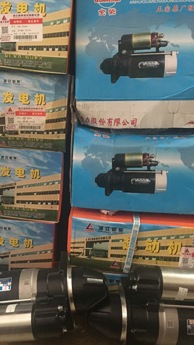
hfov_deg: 32.4
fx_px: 329
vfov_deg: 55.3
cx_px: 55
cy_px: 168
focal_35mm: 36
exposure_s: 1/17
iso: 500
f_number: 2.2
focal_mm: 4.15
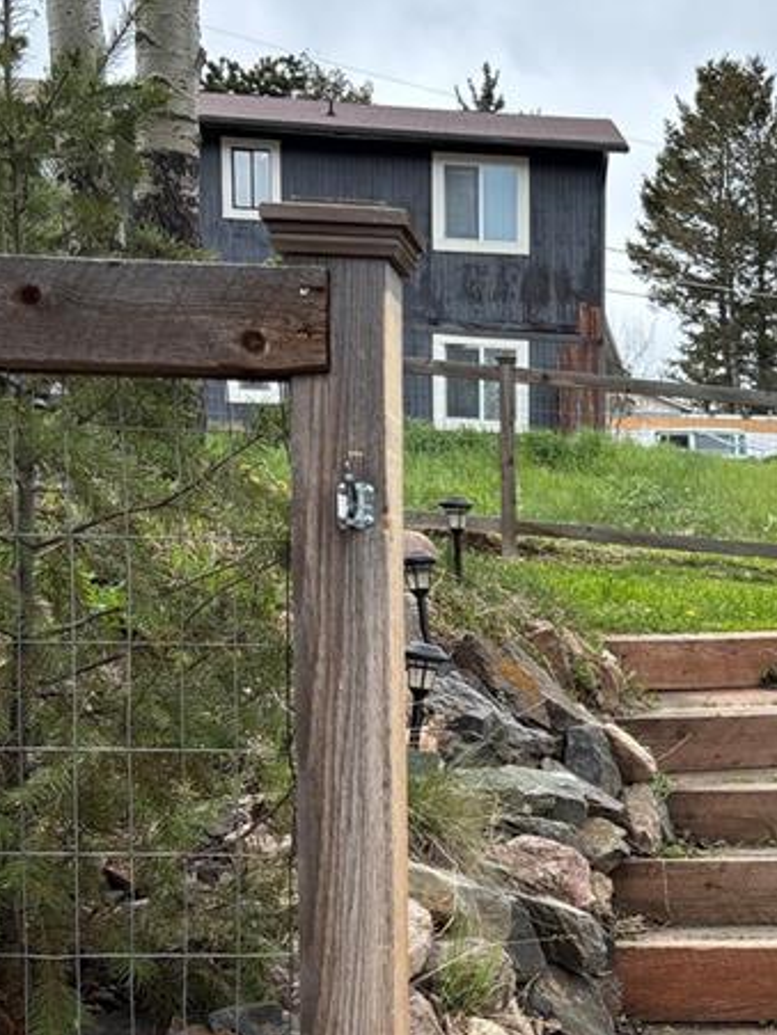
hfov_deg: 20.3
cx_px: 873
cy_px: 964
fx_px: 2065
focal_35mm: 69
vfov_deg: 27.0
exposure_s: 1/1783
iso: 50
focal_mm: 5.96
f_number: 1.6
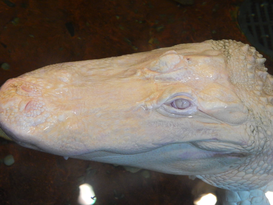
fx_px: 678
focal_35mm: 86
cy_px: 102
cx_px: 136
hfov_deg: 22.8
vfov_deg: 17.2
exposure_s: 1/15
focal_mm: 15.3
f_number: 4.3
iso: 400
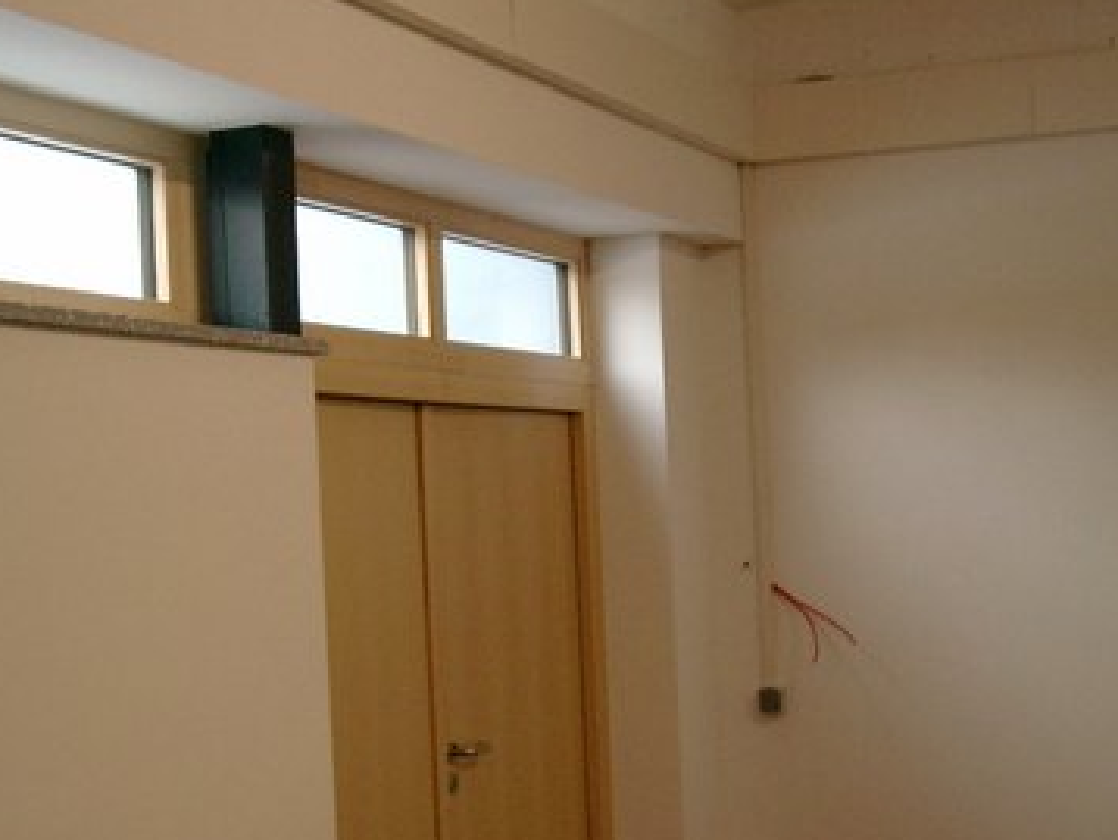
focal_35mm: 62
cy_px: 565
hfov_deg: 31.2
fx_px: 2004
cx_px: 565
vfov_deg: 23.6
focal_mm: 7.6
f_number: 2.6
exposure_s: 1/100
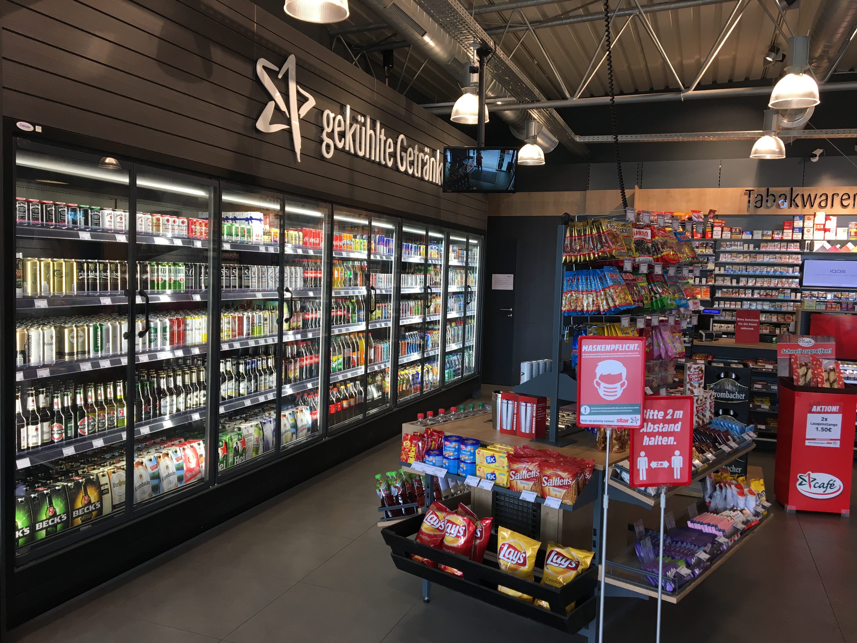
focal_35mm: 29
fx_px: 718
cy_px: 322
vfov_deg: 48.2
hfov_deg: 61.7
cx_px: 428
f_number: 2.2
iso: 25
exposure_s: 1/33
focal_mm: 4.15
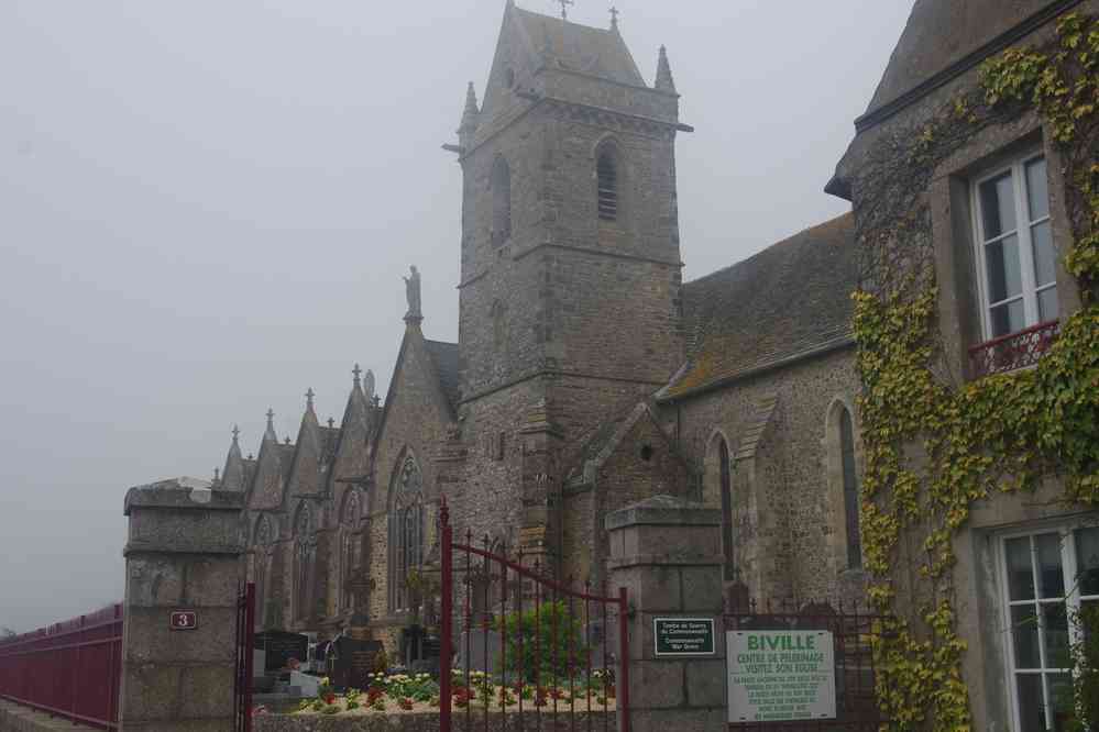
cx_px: 550
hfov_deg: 46.4
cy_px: 366
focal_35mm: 42
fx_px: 1282
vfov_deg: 31.9
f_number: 10
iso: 200
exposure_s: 1/60
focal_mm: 28
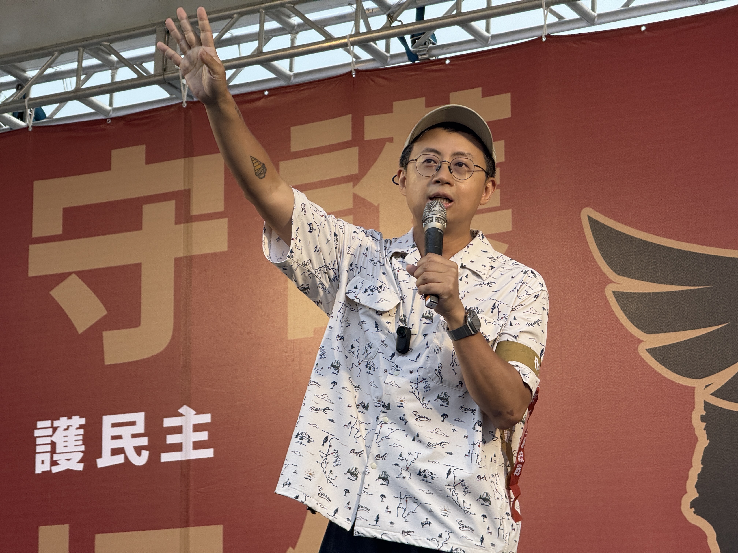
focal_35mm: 120
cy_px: 276
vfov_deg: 12.3
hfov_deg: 16.4
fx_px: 2558
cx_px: 369
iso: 50
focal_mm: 15.66
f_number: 2.8
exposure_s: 1/110
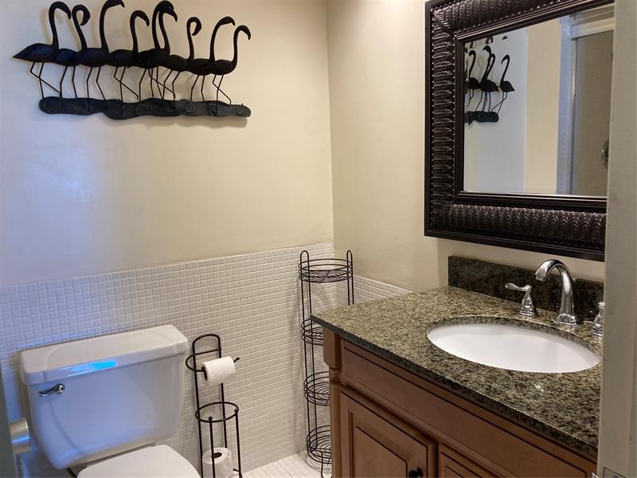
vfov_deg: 49.7
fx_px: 515
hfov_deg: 63.4
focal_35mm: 28
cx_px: 318
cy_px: 239
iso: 100
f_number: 1.8
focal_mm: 3.99
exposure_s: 1/60
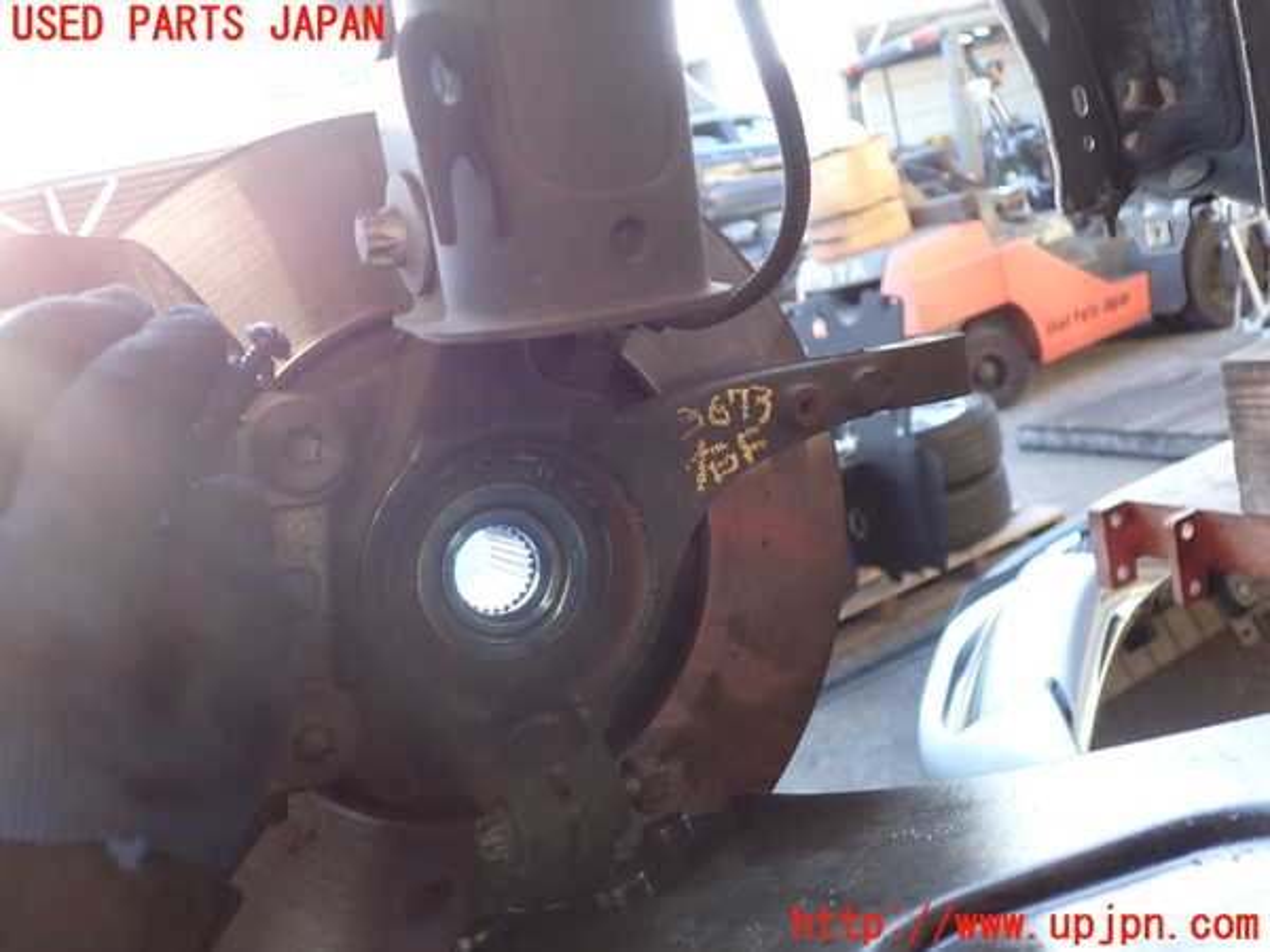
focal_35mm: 30
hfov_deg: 60.0
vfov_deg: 46.8
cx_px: 635
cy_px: 476
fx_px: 1101
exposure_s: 1/60
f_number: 2.3
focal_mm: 5.4
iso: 125
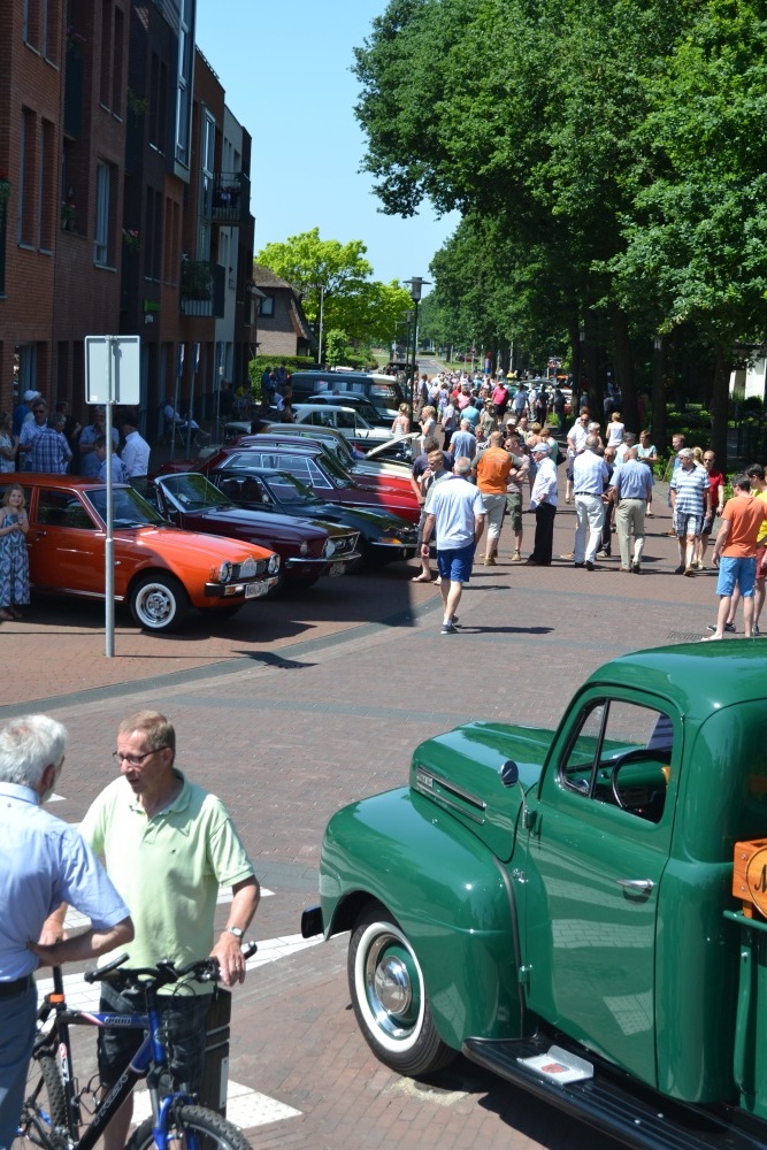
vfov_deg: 33.4
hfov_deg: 22.6
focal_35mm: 60
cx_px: 384
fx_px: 1917
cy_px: 575
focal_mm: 40
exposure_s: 1/200
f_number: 7.1
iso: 100
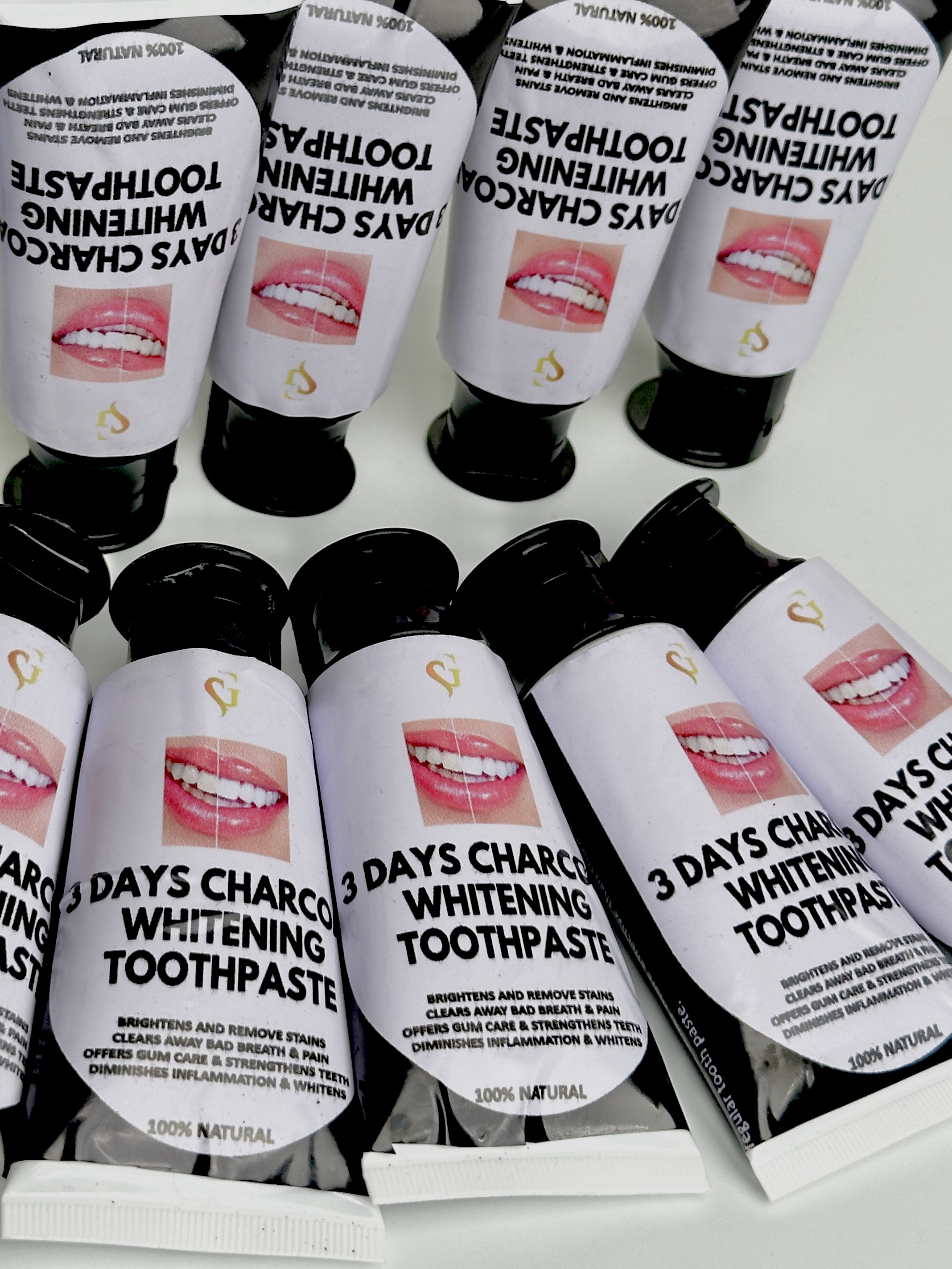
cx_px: 395
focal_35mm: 68
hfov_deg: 21.6
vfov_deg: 28.4
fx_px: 2493
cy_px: 462
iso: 50
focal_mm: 6.86
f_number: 1.78
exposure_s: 1/221
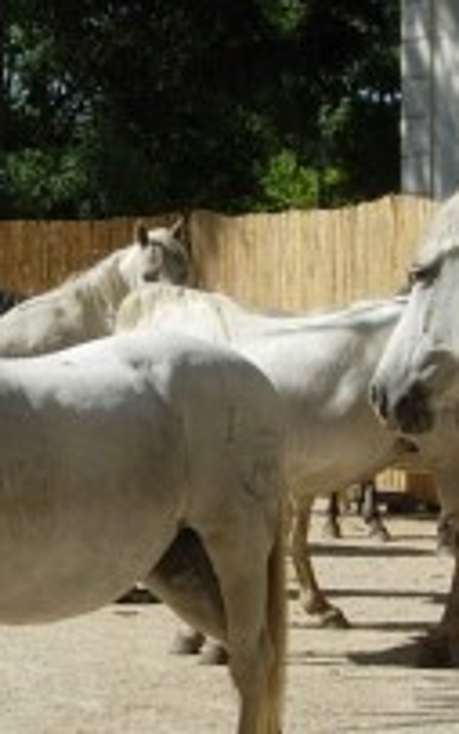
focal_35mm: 127
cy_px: 336
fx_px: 2540
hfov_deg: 10.3
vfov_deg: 16.4
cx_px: 163
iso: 64
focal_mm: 7.8
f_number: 4.8
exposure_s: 1/645
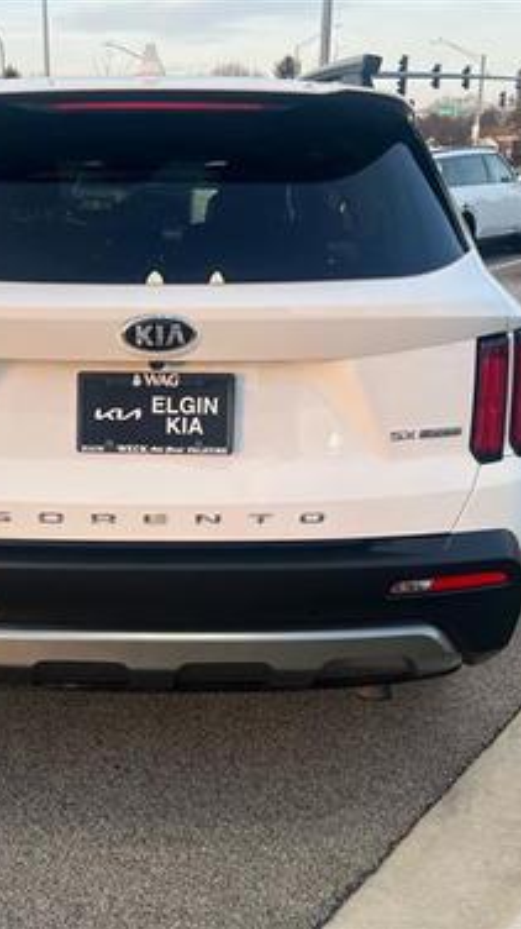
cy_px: 464
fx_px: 935
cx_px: 116
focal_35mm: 38
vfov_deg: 52.8
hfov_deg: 30.5
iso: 50
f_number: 1.5
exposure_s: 1/476
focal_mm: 5.7
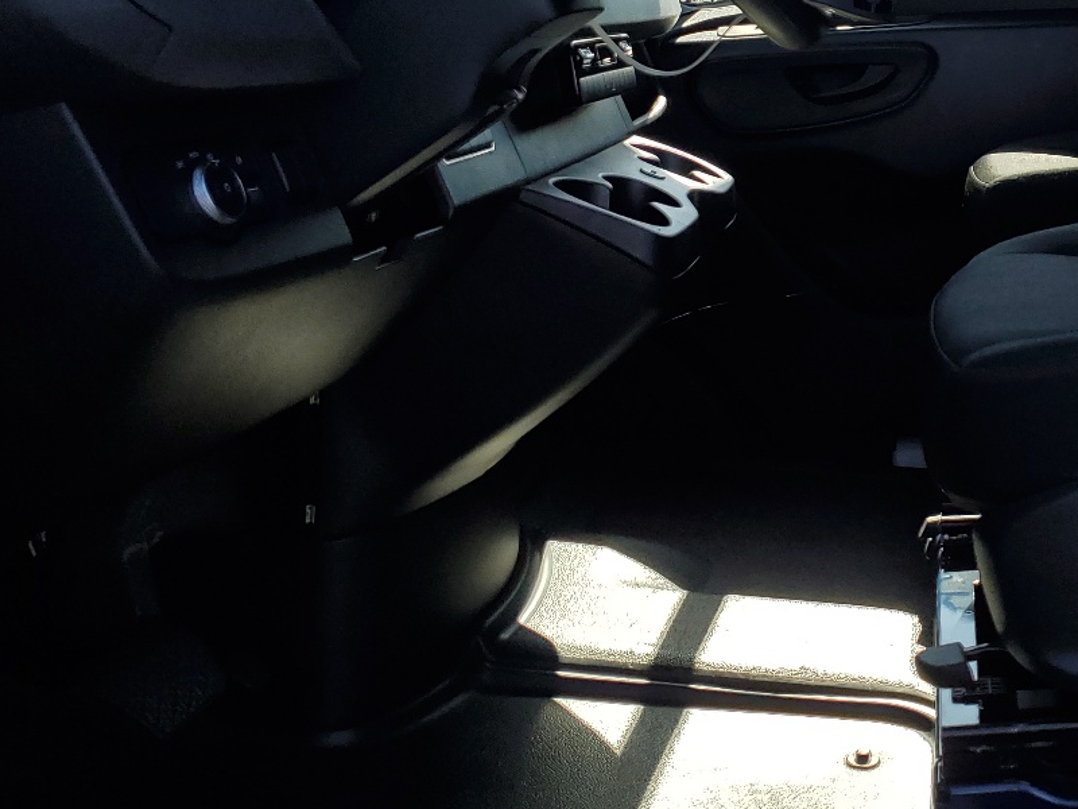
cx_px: 990
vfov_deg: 27.2
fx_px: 1619
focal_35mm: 52
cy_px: 98
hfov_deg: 34.5
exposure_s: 1/1250
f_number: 1.5
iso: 50
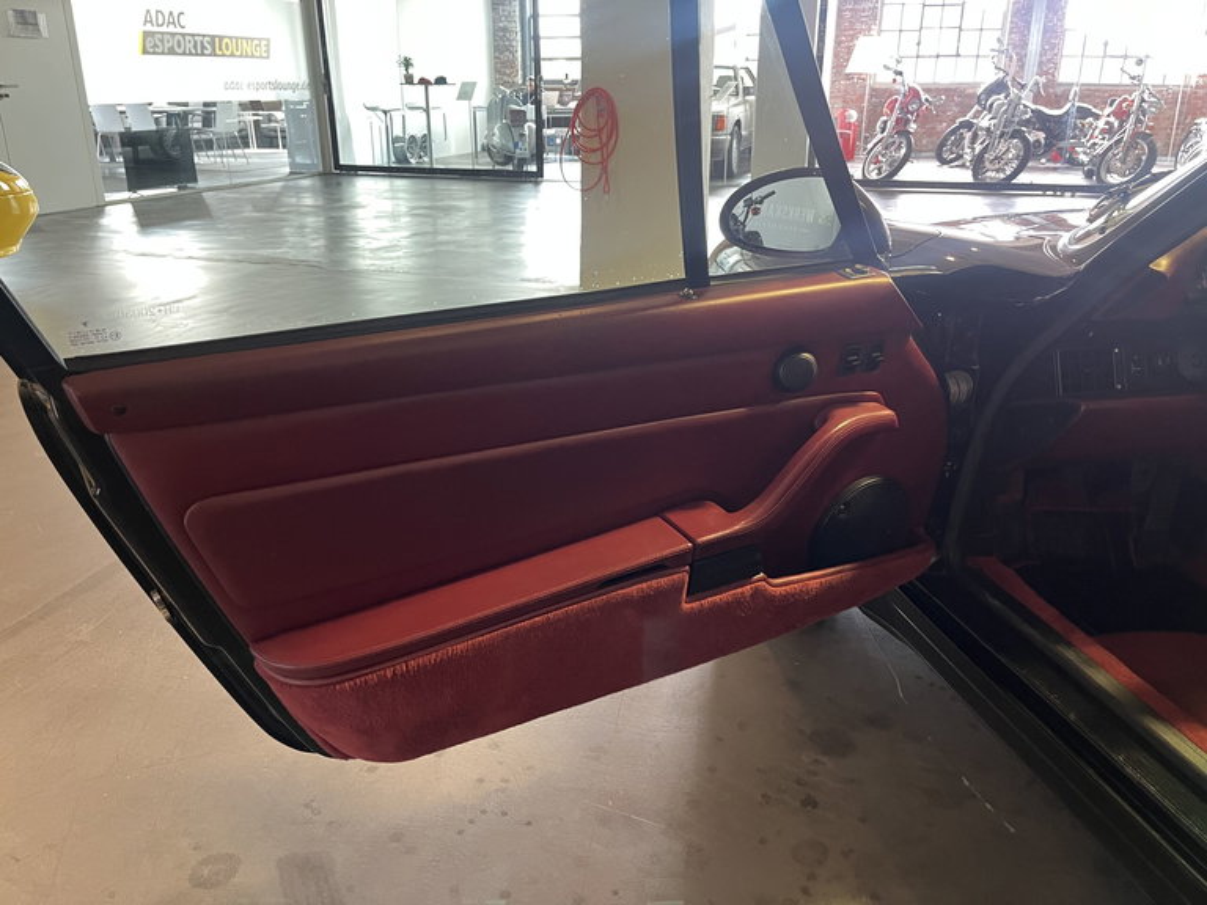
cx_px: 604
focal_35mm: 26
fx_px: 907
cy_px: 452
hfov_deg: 67.3
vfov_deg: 53.1
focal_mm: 5.1
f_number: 1.6
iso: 250
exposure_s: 1/50
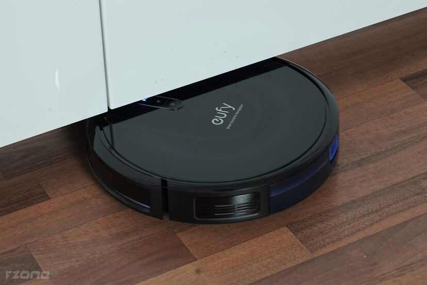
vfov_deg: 21.2
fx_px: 759
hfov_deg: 31.4
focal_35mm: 64
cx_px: 214
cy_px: 142
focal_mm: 64
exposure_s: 1/50
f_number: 5.6
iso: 800
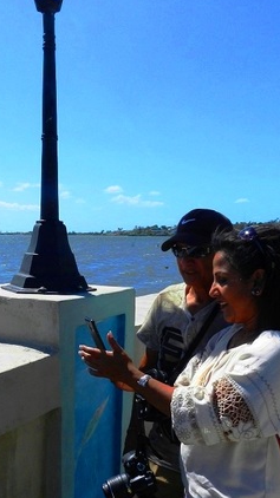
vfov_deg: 52.7
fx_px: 502
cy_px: 269
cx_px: 82
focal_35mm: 38
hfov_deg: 30.8
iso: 160
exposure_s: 1/1000
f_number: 5
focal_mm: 4
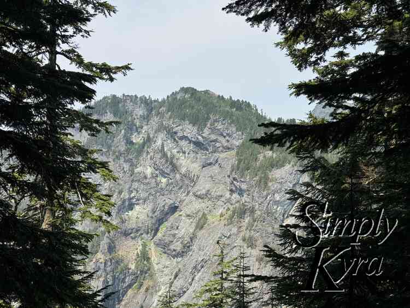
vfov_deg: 30.3
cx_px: 205
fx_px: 569
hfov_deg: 39.6
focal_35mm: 48
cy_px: 154
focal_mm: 6.76
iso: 64
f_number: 1.78
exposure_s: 1/3096
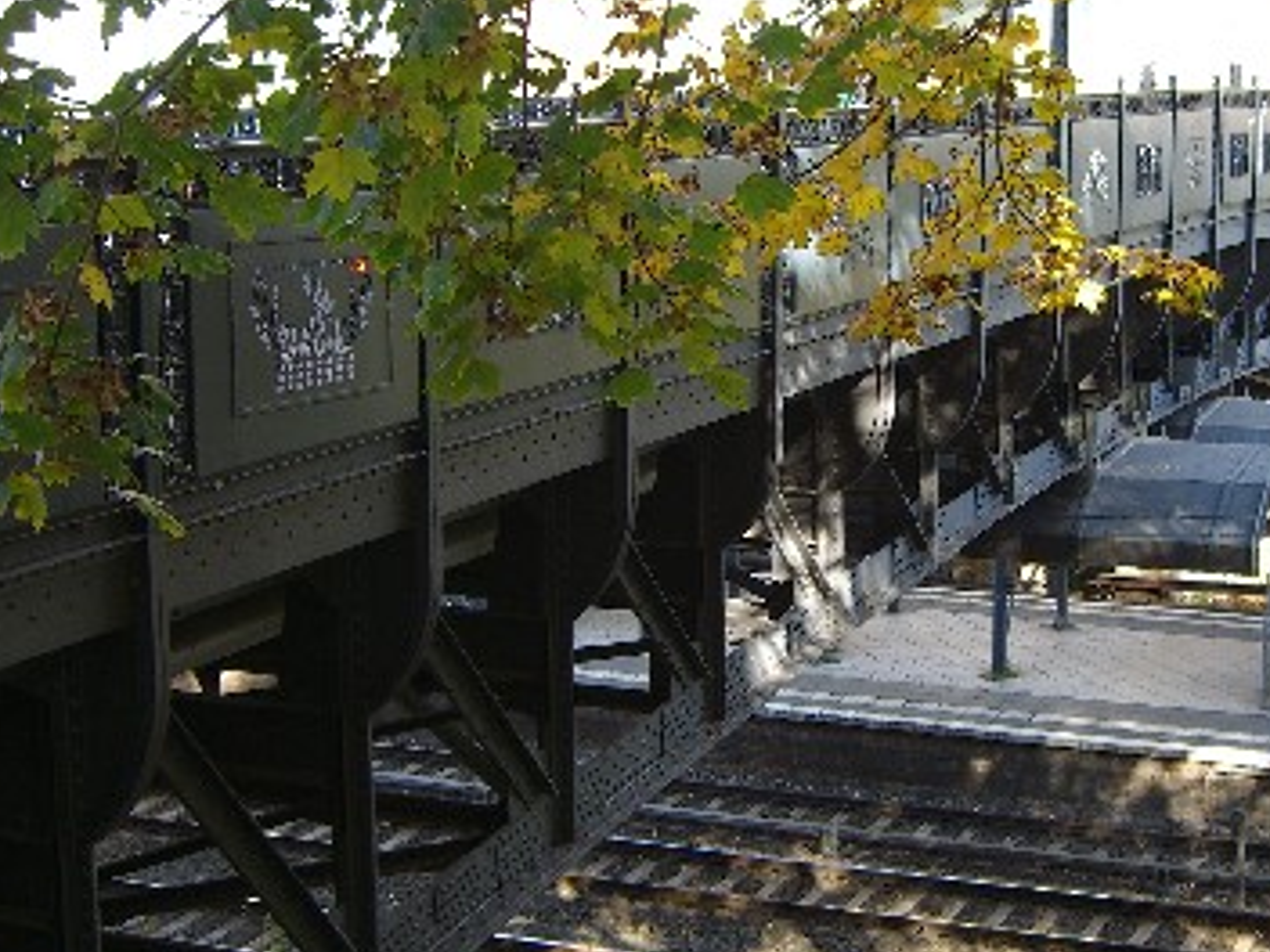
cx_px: 817
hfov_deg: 30.6
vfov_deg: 23.3
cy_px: 510
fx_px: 2311
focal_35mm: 63
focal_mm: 7.9
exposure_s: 1/125
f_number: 2.8
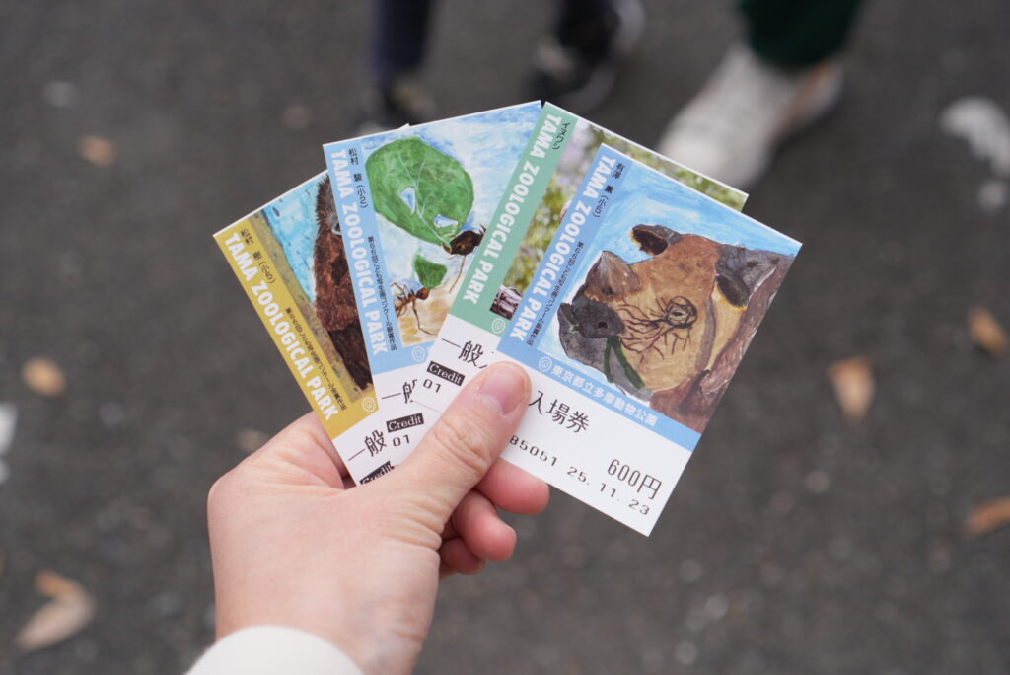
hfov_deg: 37.8
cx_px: 505
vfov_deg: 25.8
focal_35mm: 52
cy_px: 338
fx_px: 1474
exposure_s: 1/250
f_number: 4
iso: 100
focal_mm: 35
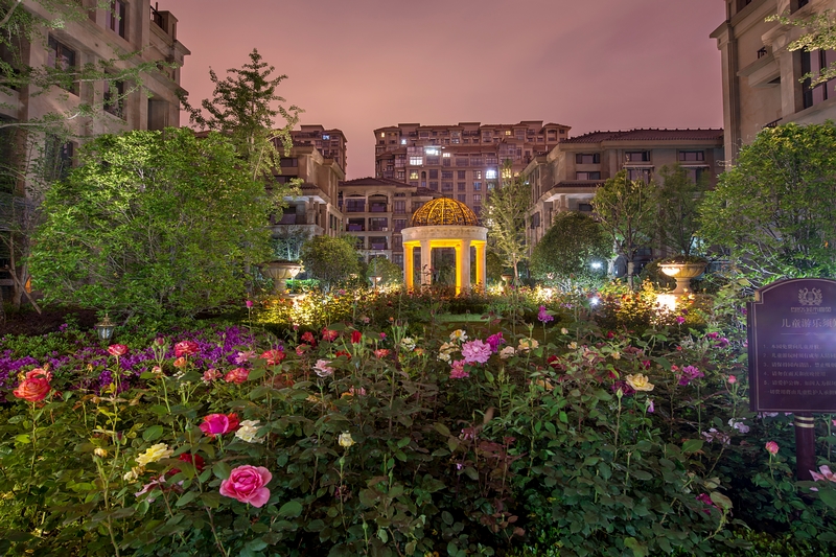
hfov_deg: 90.0
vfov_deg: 67.4
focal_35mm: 18
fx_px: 418
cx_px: 418
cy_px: 278
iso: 100
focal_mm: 18
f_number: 8
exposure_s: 30
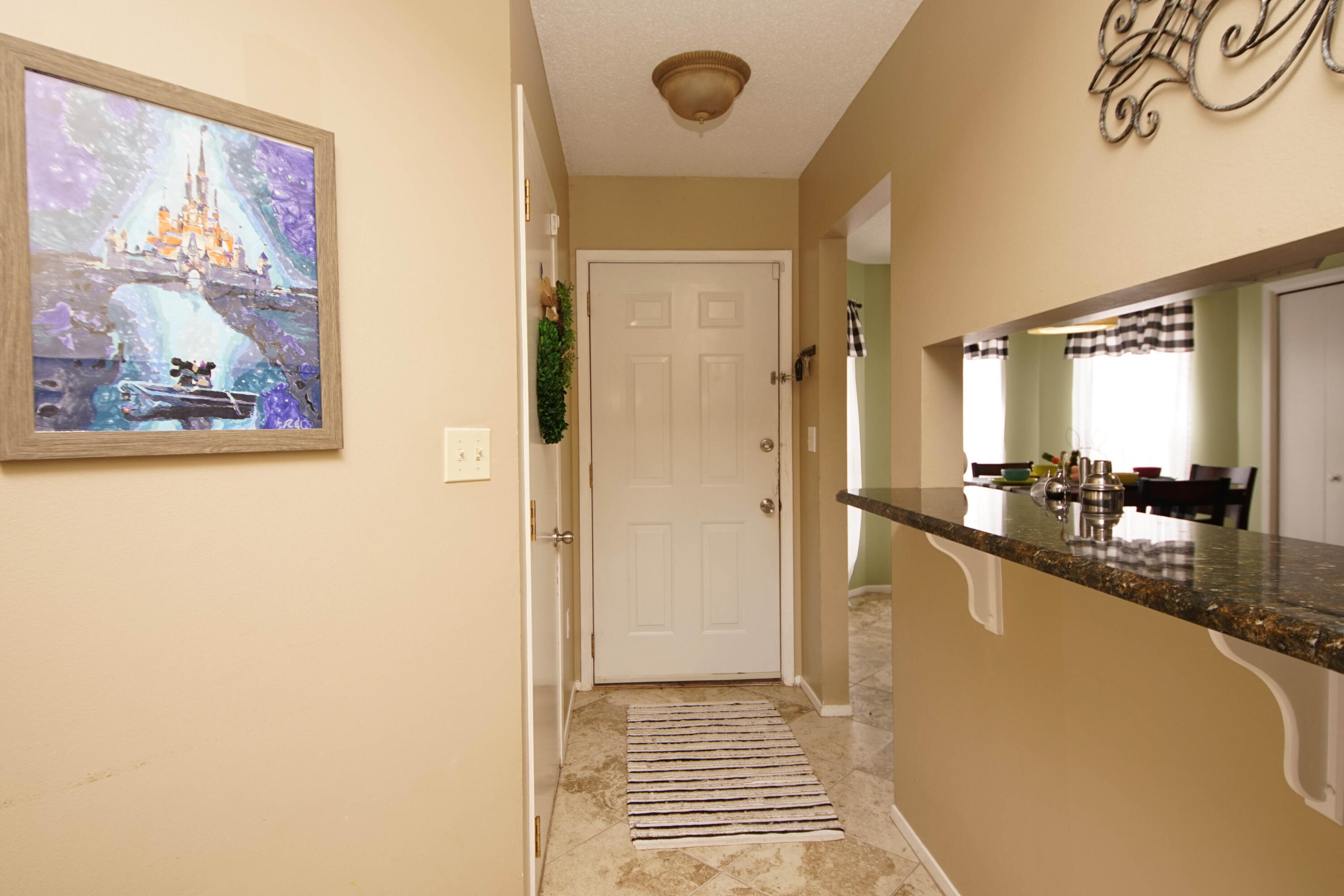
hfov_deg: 90.0
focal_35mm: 18
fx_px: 672
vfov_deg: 67.4
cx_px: 672
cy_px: 448
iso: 320
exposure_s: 1/60
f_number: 4.5
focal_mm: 12
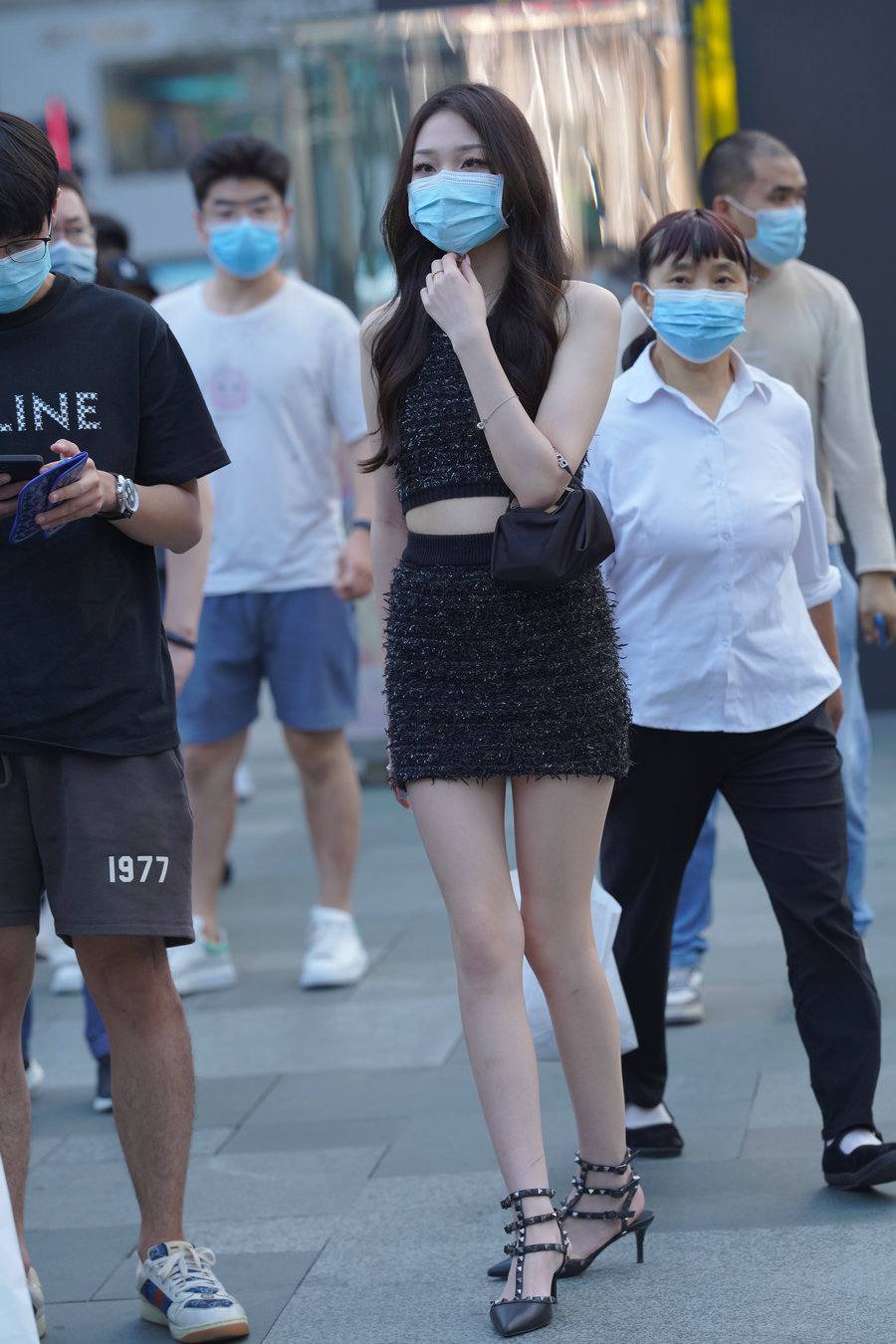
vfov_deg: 15.2
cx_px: 448
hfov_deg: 10.2
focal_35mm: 135
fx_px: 5040
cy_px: 672
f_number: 4
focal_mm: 135
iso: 500
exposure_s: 1/320
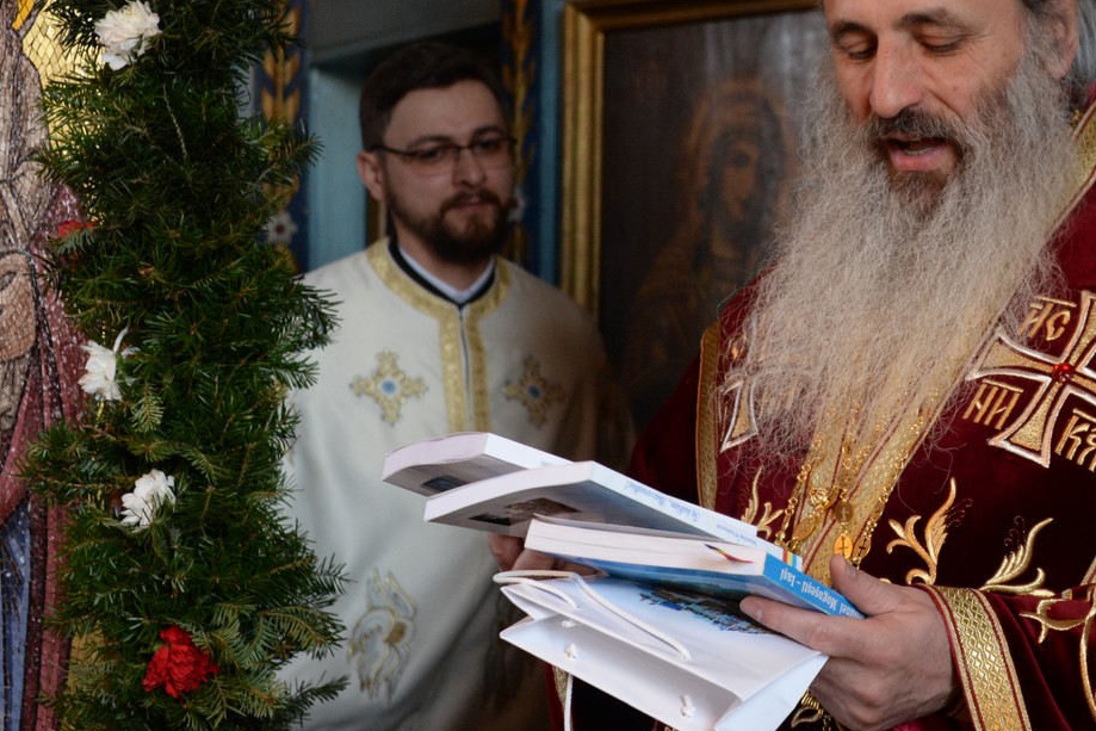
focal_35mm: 75
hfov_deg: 26.5
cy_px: 326
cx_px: 856
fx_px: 2284
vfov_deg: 18.2
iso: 1600
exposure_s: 1/125
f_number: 4
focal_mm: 36
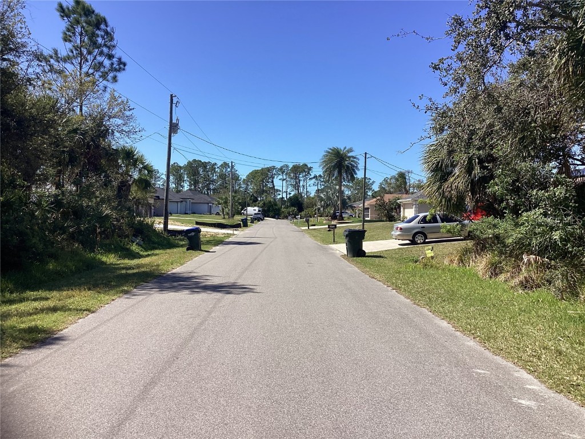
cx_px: 292
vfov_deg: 45.4
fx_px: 524
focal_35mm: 31
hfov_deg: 58.4
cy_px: 220
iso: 25
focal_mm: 3.3
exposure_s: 1/1274
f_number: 2.4
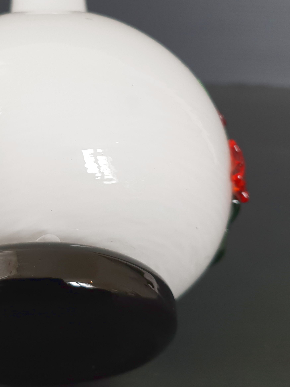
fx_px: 503
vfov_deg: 41.6
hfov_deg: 31.6
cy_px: 131
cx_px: 76
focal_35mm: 45
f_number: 1.5
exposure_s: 1/100
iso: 64
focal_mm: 4.3
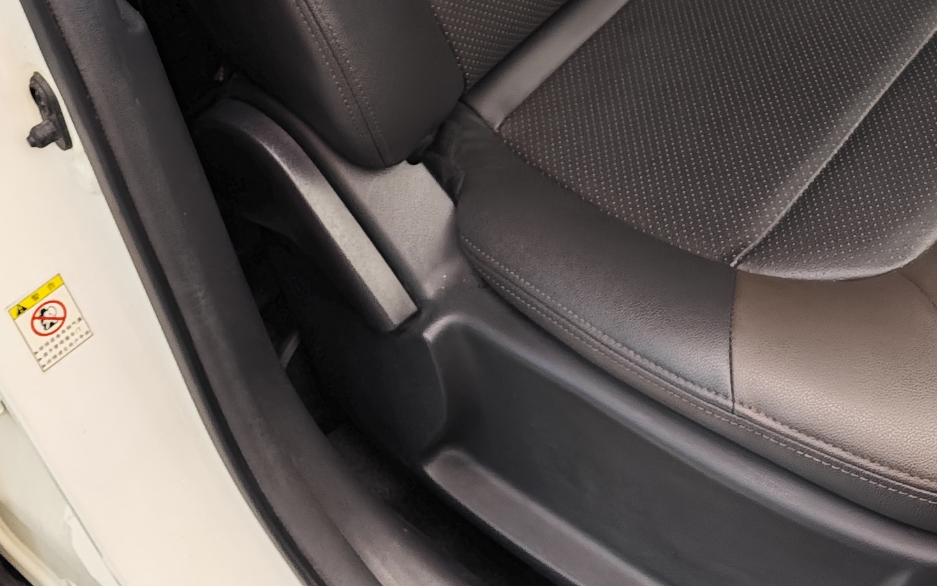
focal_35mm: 68
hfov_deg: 29.9
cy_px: -333
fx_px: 1736
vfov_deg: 17.0
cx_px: 665
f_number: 1.9
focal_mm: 8.7
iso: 640
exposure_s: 1/40.2
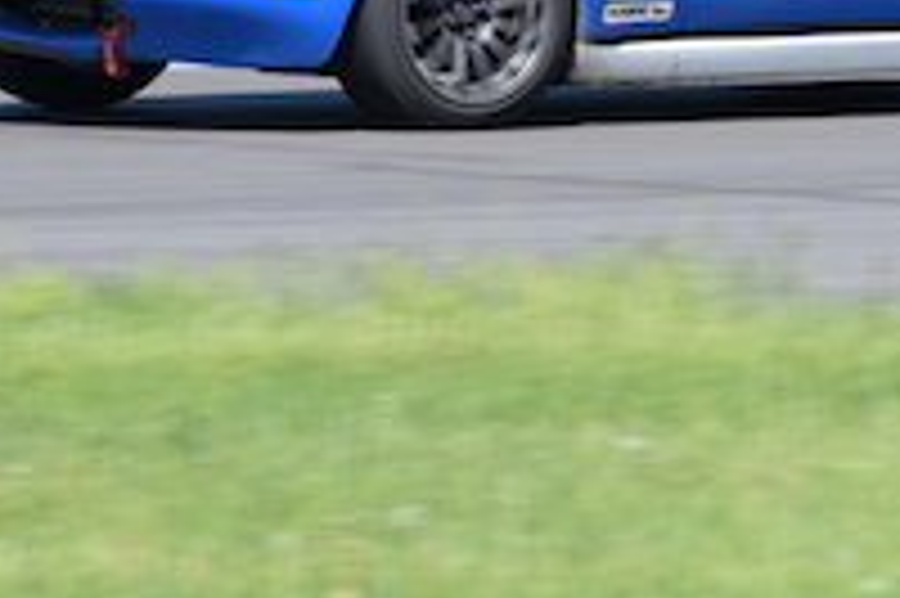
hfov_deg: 1.8
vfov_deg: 1.2
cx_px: 760
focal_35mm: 1125
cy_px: -83
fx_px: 28101
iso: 160
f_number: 8
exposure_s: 1/320
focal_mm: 300
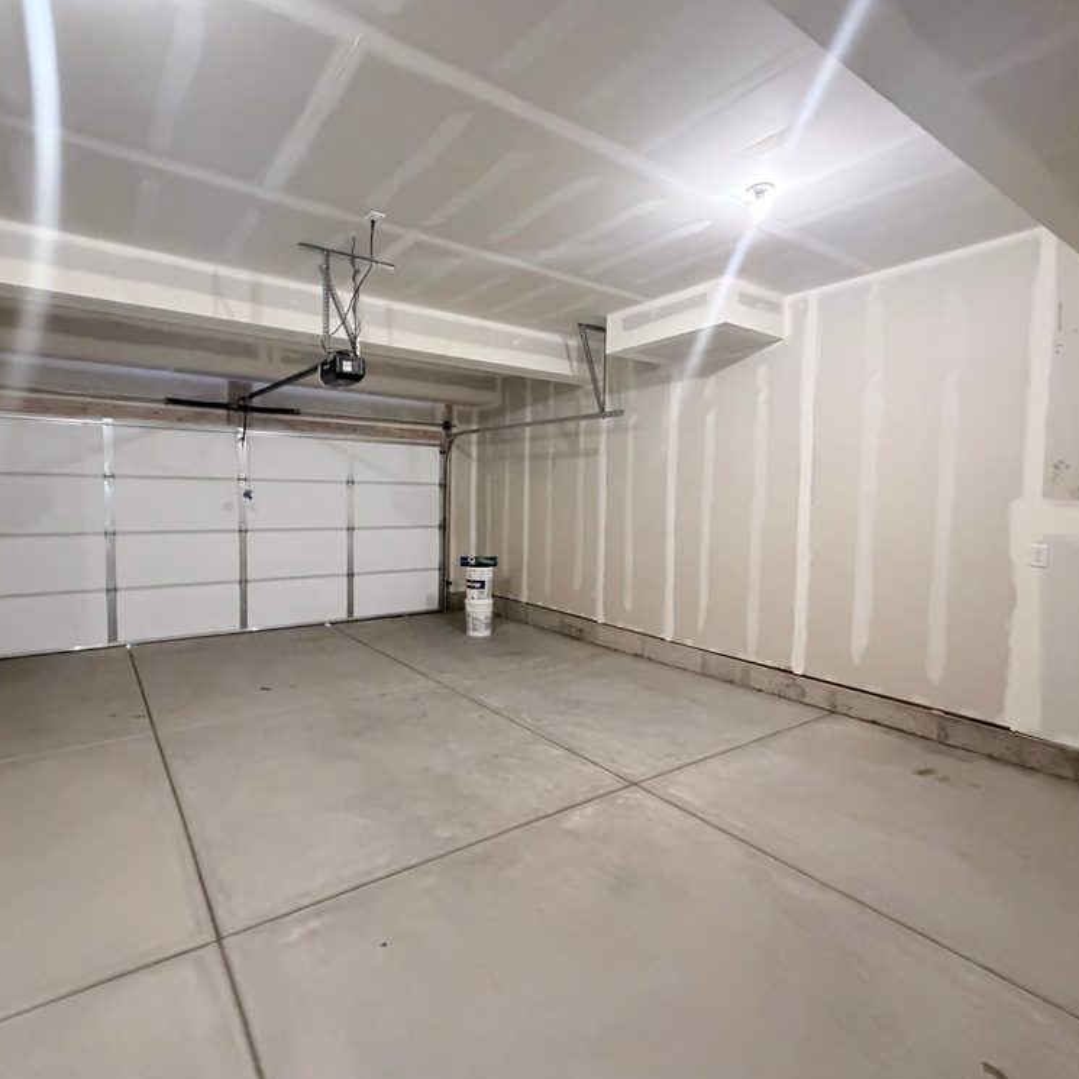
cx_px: 475
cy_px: 532
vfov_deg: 84.0
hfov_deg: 83.6
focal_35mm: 17
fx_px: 600
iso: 1000
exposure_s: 1/60
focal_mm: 2.22
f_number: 2.2
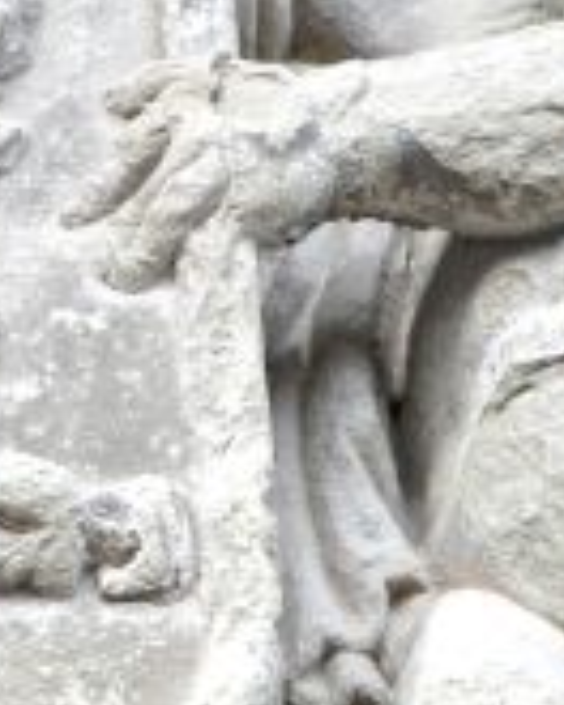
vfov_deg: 4.6
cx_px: -338
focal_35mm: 419
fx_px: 8743
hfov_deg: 3.7
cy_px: 692
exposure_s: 1/250
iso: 1000
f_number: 8
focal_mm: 48
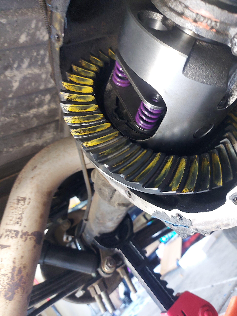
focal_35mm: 24
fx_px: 219
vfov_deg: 71.6
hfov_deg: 56.8
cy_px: 158
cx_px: 118
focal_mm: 5.23
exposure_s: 1/30
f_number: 1.8
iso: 200
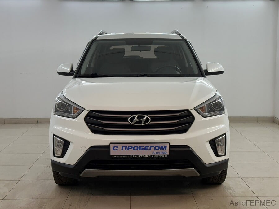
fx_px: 387
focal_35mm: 48
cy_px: 104
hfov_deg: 39.7
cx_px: 140
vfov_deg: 30.3
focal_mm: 6.86
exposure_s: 1/100
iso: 50
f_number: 1.78
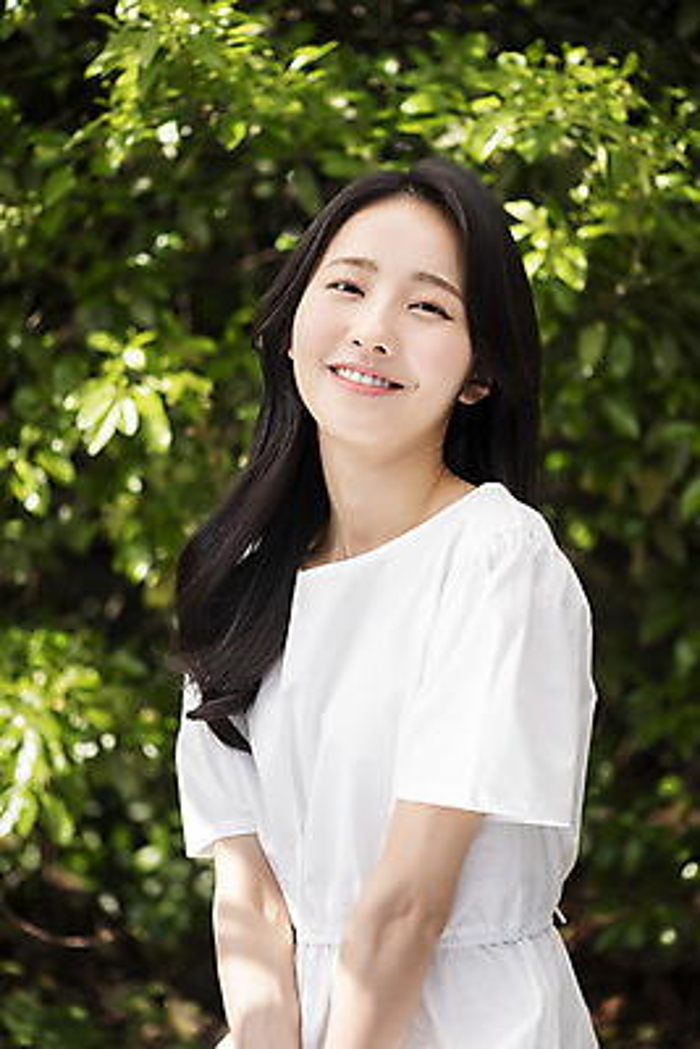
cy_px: 524
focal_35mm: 105
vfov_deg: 19.4
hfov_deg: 13.1
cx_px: 350
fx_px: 3060
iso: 100
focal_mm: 105
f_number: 4
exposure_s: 1/400
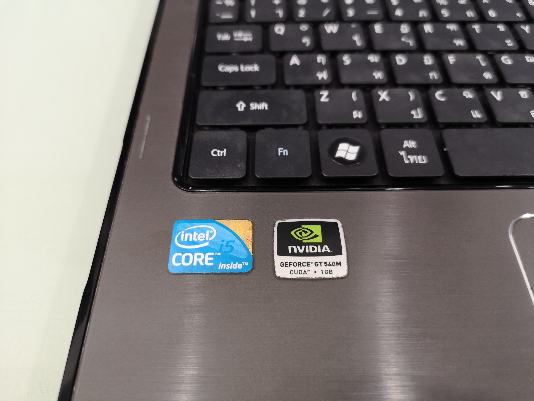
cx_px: 267
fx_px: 417
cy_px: 200
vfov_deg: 51.4
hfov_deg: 65.3
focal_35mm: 27
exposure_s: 1/33.3
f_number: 1.8
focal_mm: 3.95
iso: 160
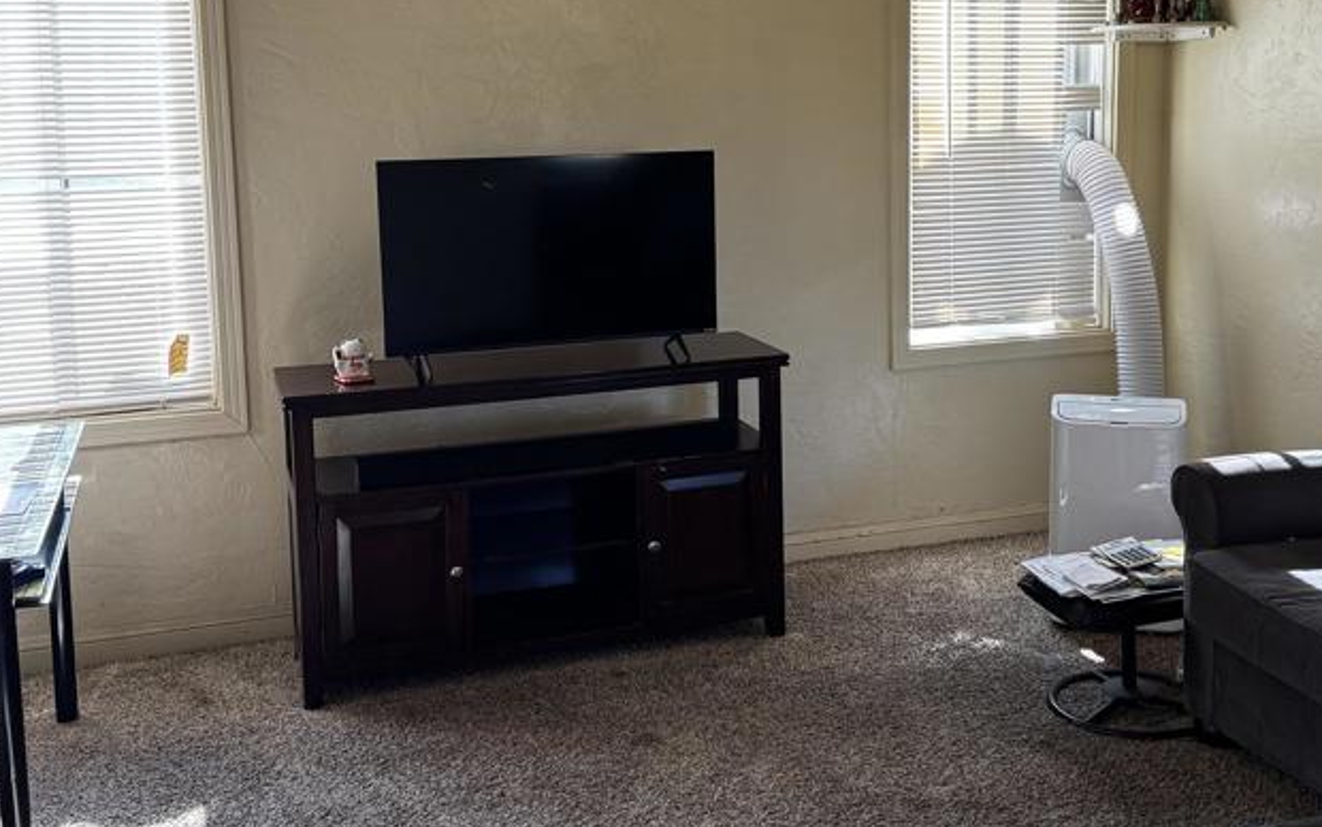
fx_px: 1514
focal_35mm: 42
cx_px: 770
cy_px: 260
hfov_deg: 47.0
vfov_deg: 30.3
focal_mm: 6.76
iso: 125
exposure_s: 1/121
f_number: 1.78
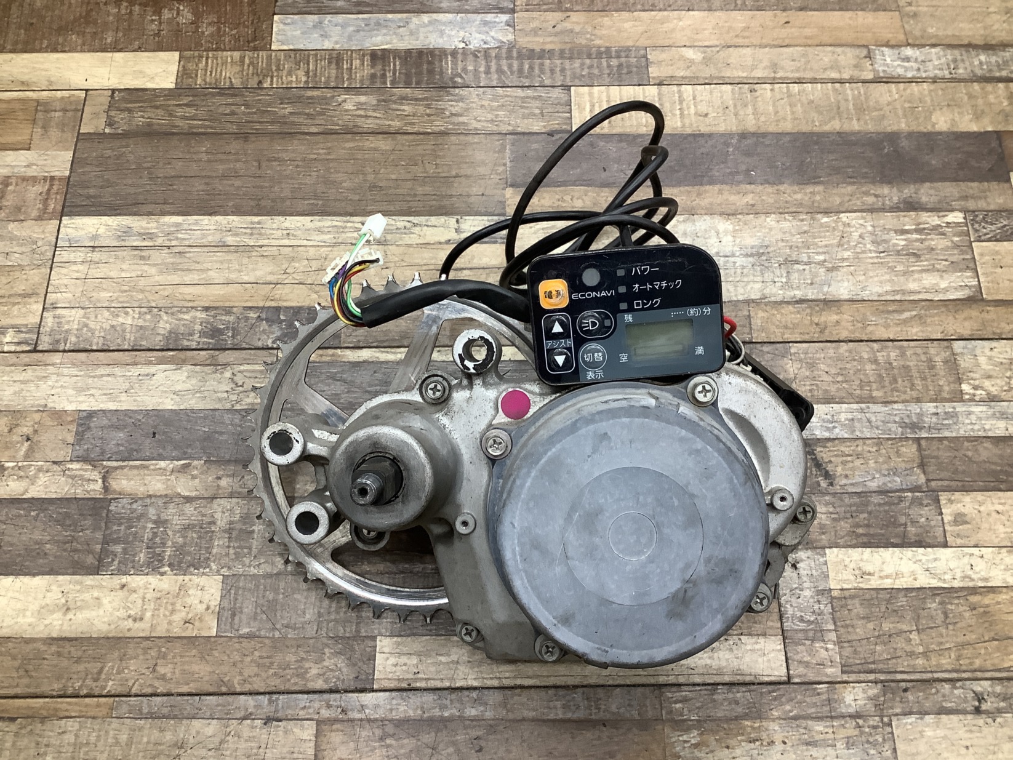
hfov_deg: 58.3
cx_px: 506
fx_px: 907
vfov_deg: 45.5
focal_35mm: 31
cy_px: 380
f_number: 2.4
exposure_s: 1/60
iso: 125
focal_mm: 3.3
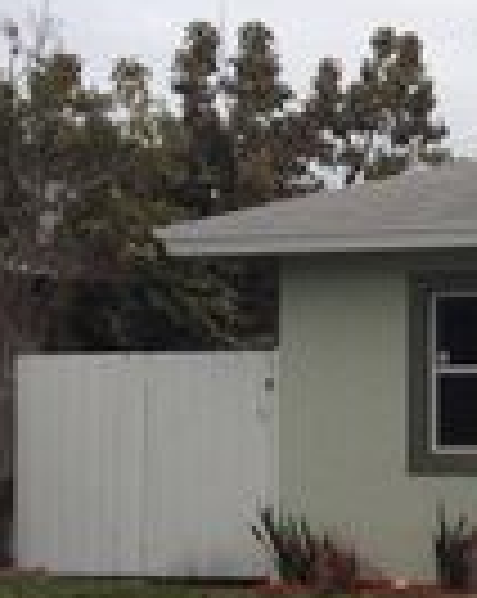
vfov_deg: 15.9
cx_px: 896
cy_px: 429
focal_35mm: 121
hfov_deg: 11.6
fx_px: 2140
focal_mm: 4.13
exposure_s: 1/294
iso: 50
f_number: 2.4
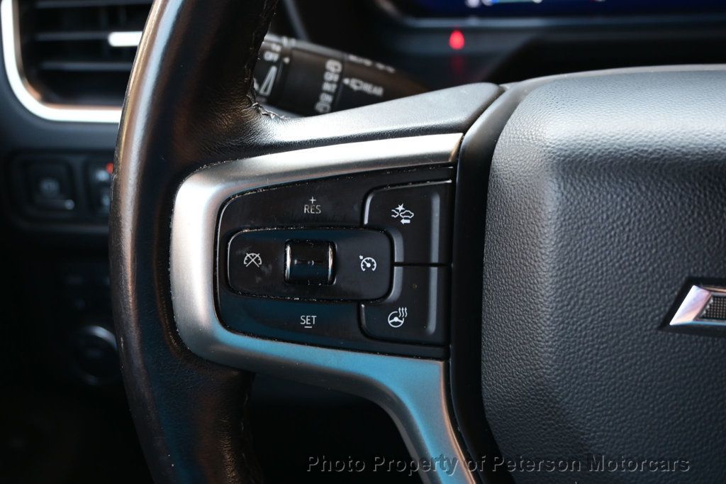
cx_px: 363
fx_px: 953
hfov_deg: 41.7
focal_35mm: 47
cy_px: 242
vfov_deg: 28.5
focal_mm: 31.5
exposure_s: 1/50
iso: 500
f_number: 5
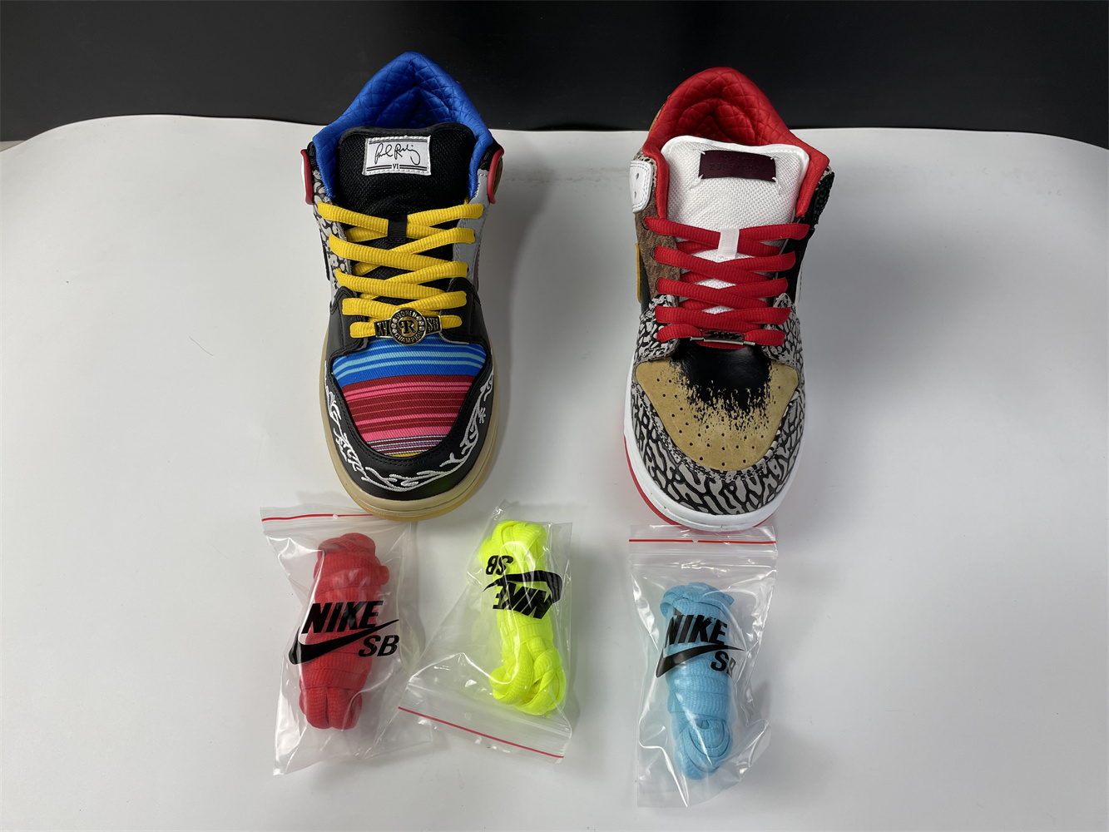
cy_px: 416
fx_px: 833
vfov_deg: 53.1
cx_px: 554
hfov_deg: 67.3
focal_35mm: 26
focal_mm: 4.2
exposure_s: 1/100
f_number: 1.6
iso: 40
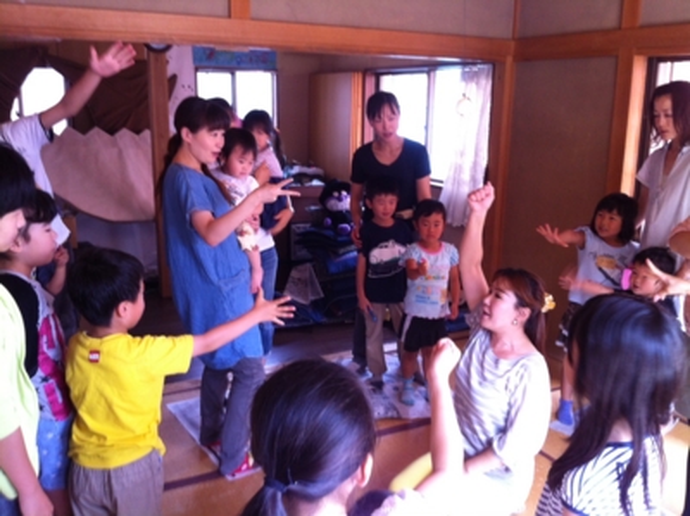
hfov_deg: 52.7
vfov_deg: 40.6
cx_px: 345
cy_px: 258
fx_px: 697
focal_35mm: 35
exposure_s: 1/17
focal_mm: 3.85
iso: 125
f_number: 2.8
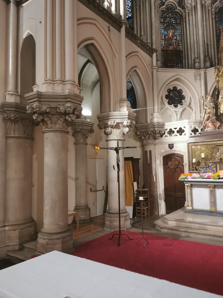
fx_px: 232
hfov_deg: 51.4
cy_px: 149
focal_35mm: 27
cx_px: 112
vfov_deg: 65.3
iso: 400
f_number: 1.6
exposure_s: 1/30
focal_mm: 5.56
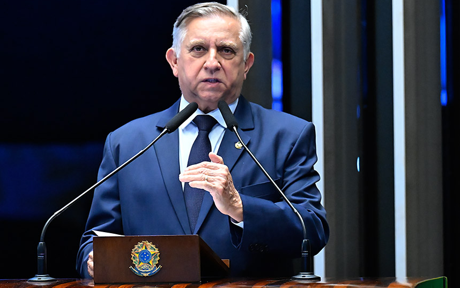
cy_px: 136
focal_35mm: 306
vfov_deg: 4.3
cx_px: 230
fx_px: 3836
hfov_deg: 6.9
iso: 6400
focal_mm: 200
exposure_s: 1/125
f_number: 4
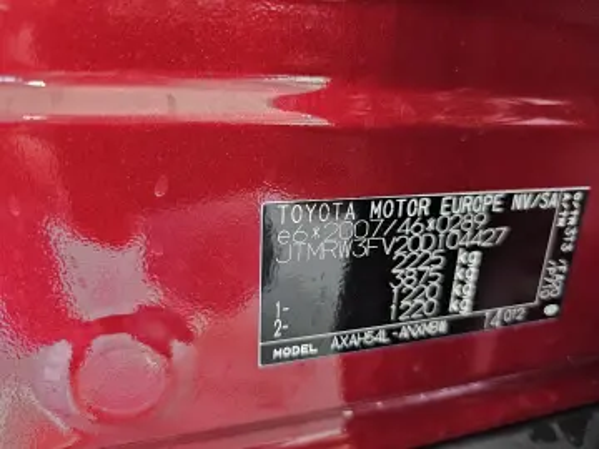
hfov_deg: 73.9
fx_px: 398
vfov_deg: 58.9
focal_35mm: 23
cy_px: 224
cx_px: 300
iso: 500
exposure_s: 1/51
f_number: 1.7
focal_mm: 6.3
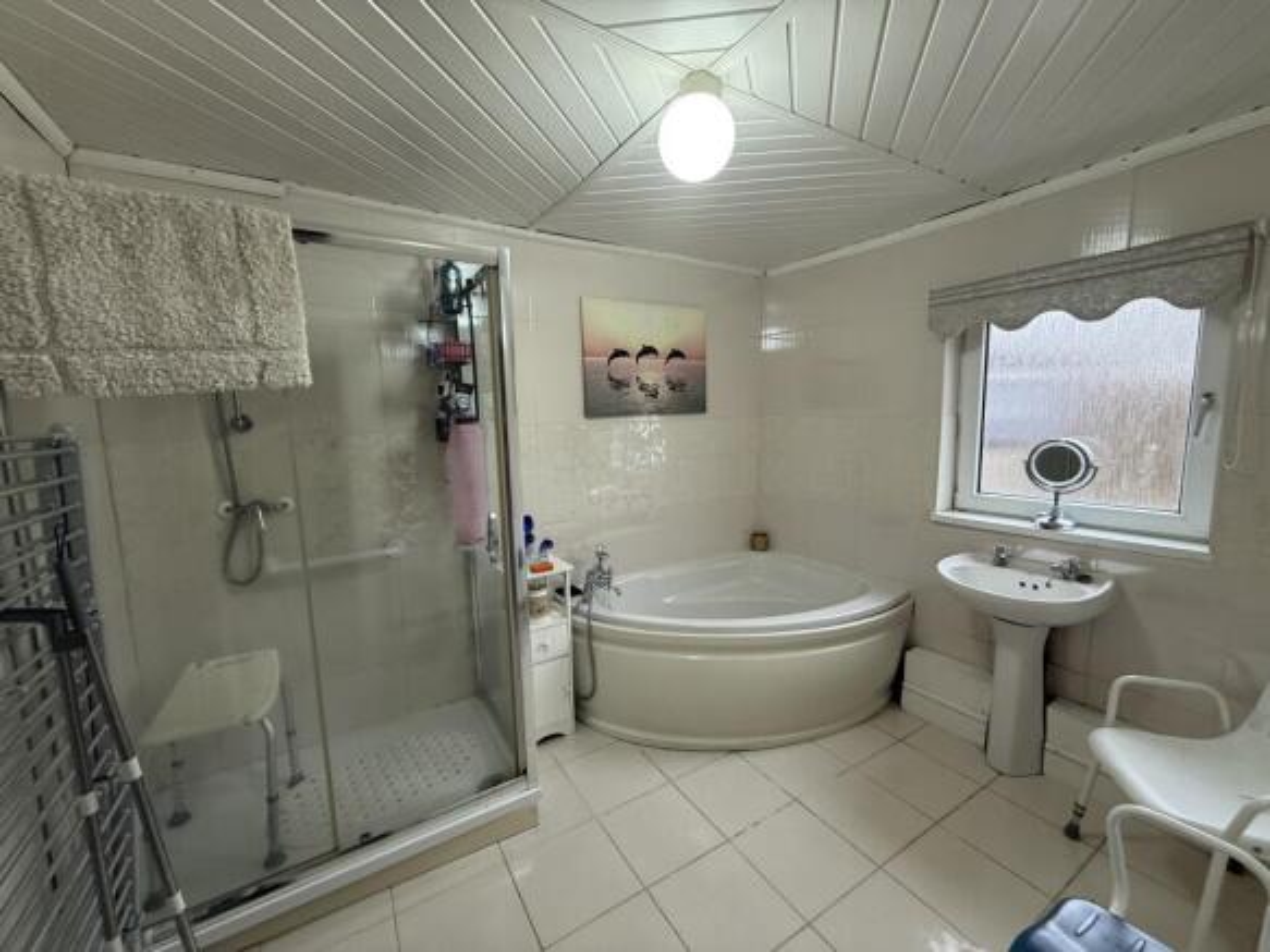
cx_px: 635
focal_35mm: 14
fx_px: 514
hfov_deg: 102.1
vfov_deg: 85.7
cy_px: 476
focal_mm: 2.22
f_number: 2.2
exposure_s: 1/50
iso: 200
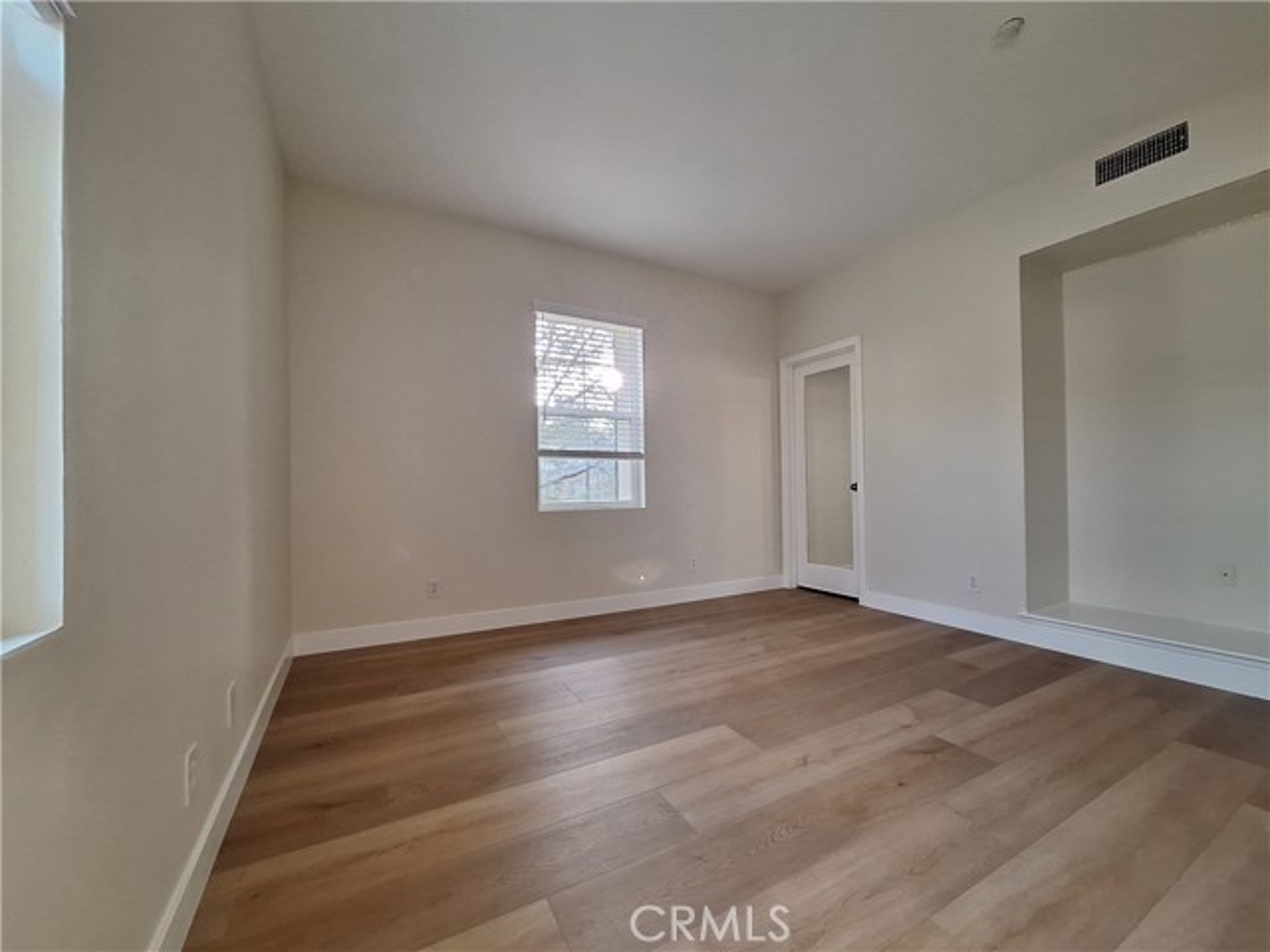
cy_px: 476
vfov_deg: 89.9
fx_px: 477
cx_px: 635
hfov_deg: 106.2
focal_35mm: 13
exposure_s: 1/30
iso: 160
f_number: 2.2
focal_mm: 1.74
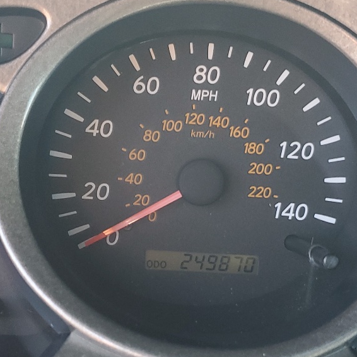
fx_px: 758
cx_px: 190
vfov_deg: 26.2
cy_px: 255
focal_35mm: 65
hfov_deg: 26.5
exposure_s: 1/120
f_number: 1.5
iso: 85
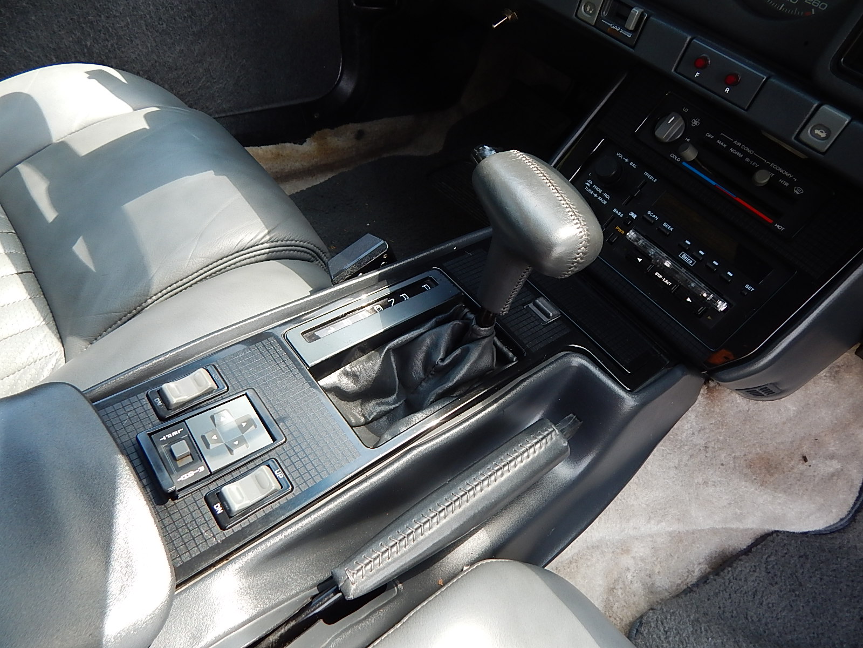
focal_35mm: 22
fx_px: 548
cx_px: 432
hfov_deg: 76.4
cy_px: 324
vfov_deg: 61.1
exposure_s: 1/100
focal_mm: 4
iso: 125
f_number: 3
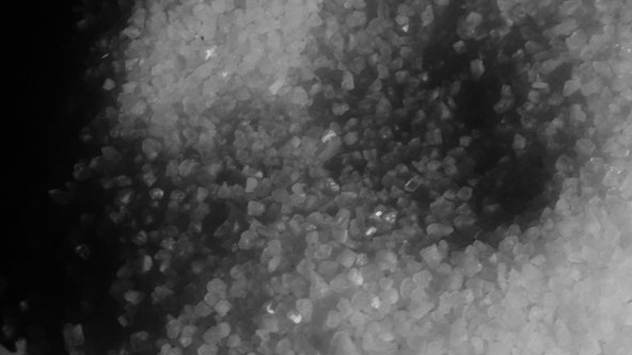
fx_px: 1776
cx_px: 256
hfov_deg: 20.2
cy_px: 250
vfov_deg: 11.4
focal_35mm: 106
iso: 1600
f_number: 16
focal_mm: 50
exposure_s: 1/100
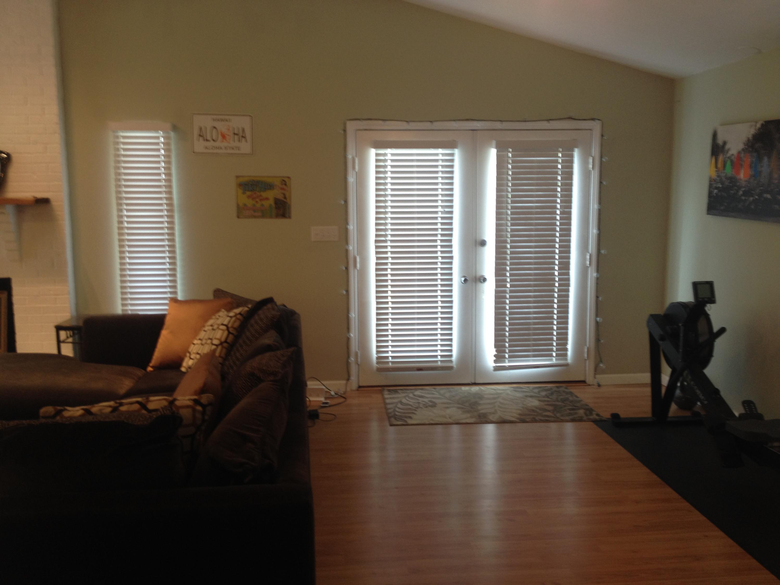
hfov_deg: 52.6
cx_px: 390
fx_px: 789
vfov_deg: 40.7
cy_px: 292
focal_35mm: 35
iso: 50
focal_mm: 4.28
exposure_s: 1/20
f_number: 2.4
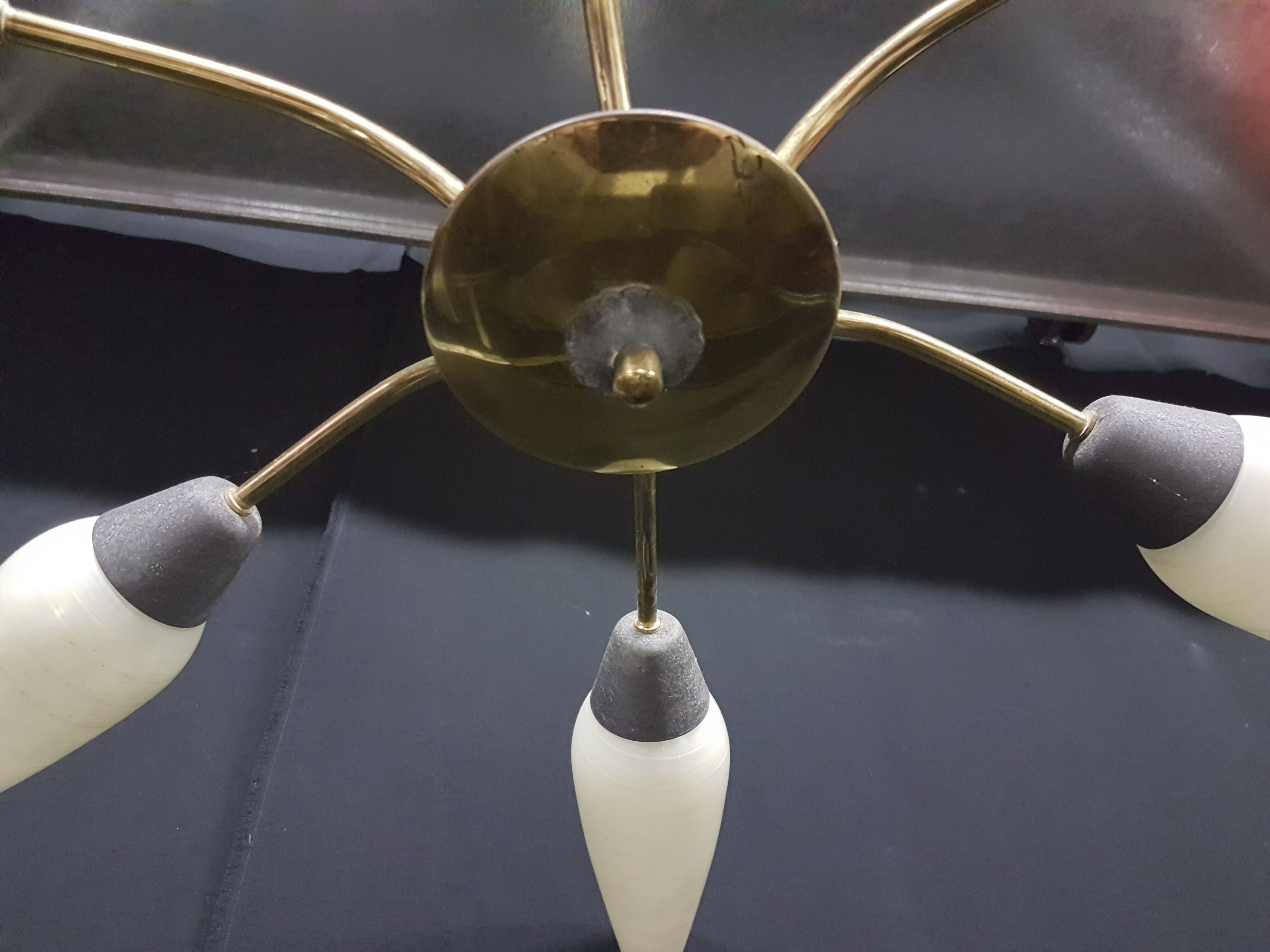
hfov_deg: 67.3
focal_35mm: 26
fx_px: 954
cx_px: 635
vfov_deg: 53.1
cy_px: 476
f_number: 1.7
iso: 640
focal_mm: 4.2
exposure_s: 1/10
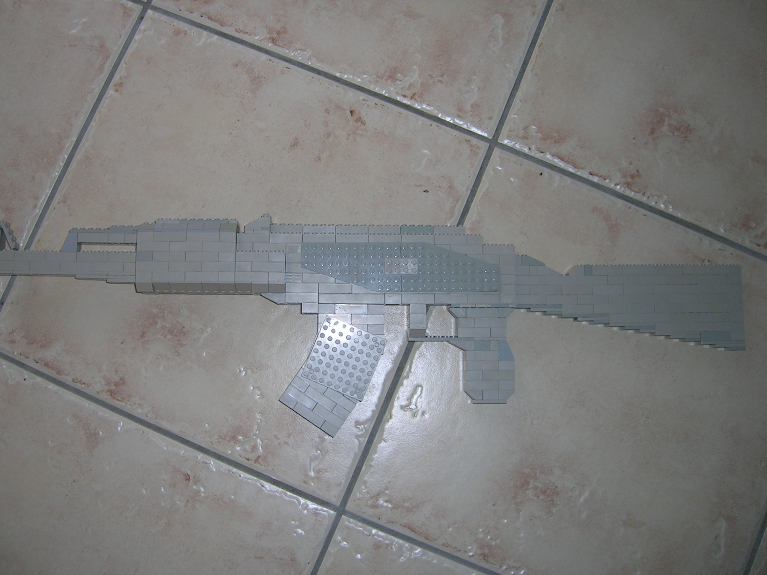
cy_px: 273
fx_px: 820
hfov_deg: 50.1
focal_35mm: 37
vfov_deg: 38.7
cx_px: 363
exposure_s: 1/60.1
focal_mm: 5.4
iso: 50
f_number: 2.8
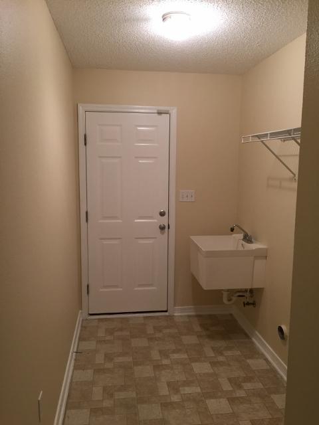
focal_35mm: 29
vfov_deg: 61.7
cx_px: 160
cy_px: 212
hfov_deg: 48.2
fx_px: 356
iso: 100
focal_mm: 4.15
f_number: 2.2
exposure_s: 1/30
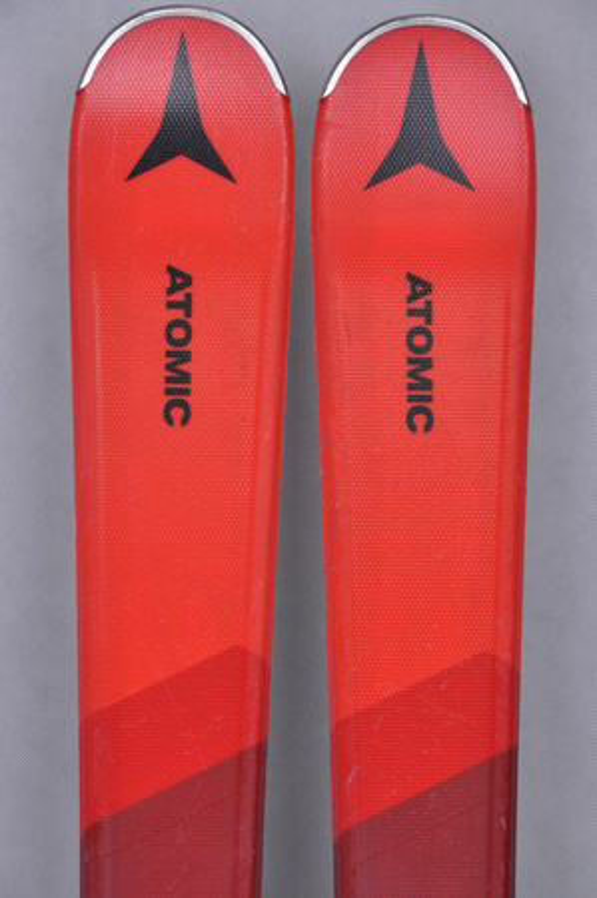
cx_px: 298
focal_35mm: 158
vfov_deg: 13.1
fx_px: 3927
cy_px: 449
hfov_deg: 8.7
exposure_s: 1/125
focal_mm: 105
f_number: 9.5
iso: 3200
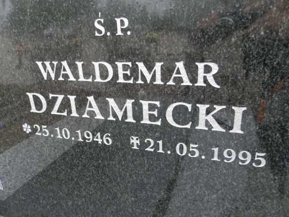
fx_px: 209
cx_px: 144
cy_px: 108
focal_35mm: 25
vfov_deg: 54.9
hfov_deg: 69.4
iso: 160
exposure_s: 1/30
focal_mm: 4.5
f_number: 3.1
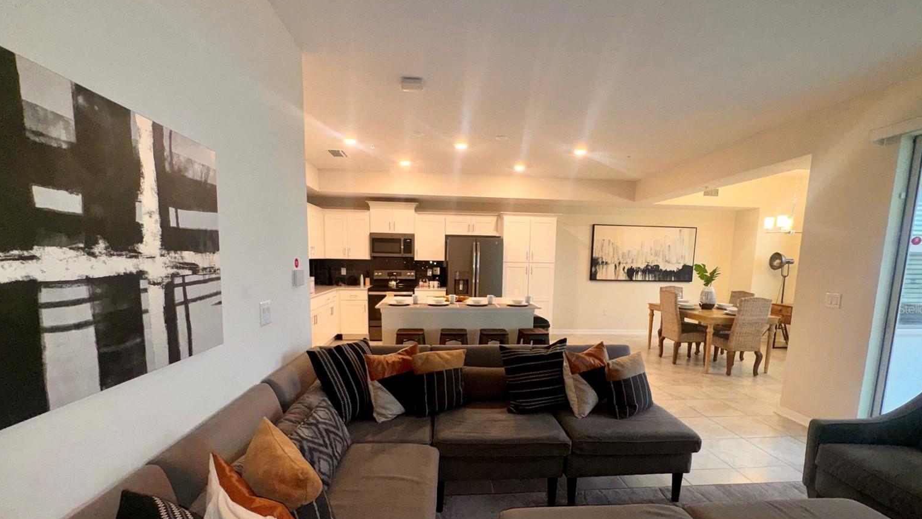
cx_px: 472
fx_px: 391
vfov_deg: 66.5
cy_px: 308
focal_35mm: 16
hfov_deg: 99.3
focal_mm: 2.22
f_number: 2.2
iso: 80
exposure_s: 1/61
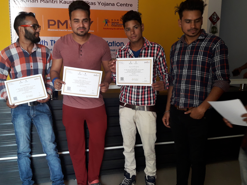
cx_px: 104
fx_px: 250
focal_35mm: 35
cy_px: 99
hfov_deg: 52.4
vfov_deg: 40.7
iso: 100
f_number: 1.9
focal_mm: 3.7
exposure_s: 1/50
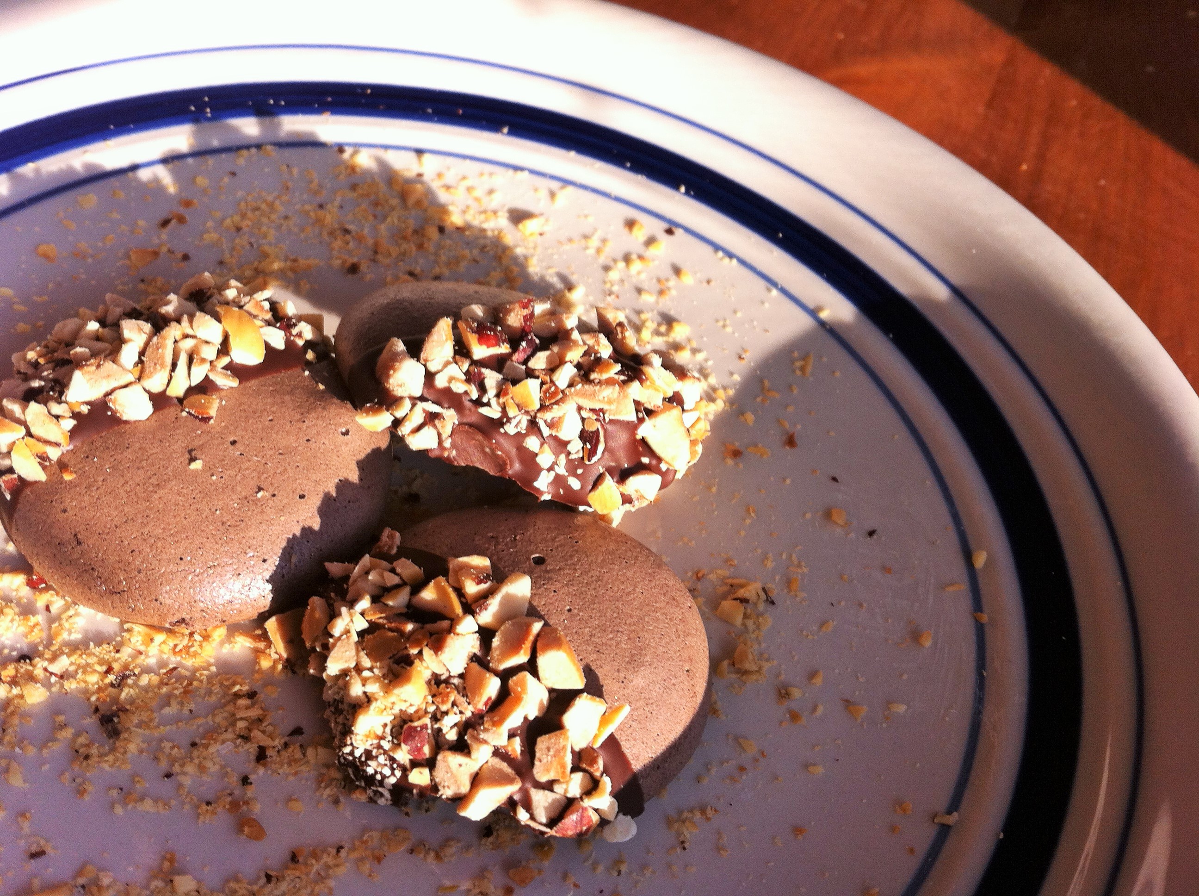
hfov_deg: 52.7
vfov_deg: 40.6
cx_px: 600
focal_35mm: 35
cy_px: 448
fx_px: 1211
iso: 80
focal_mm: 3.85
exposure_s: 1/196
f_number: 2.8
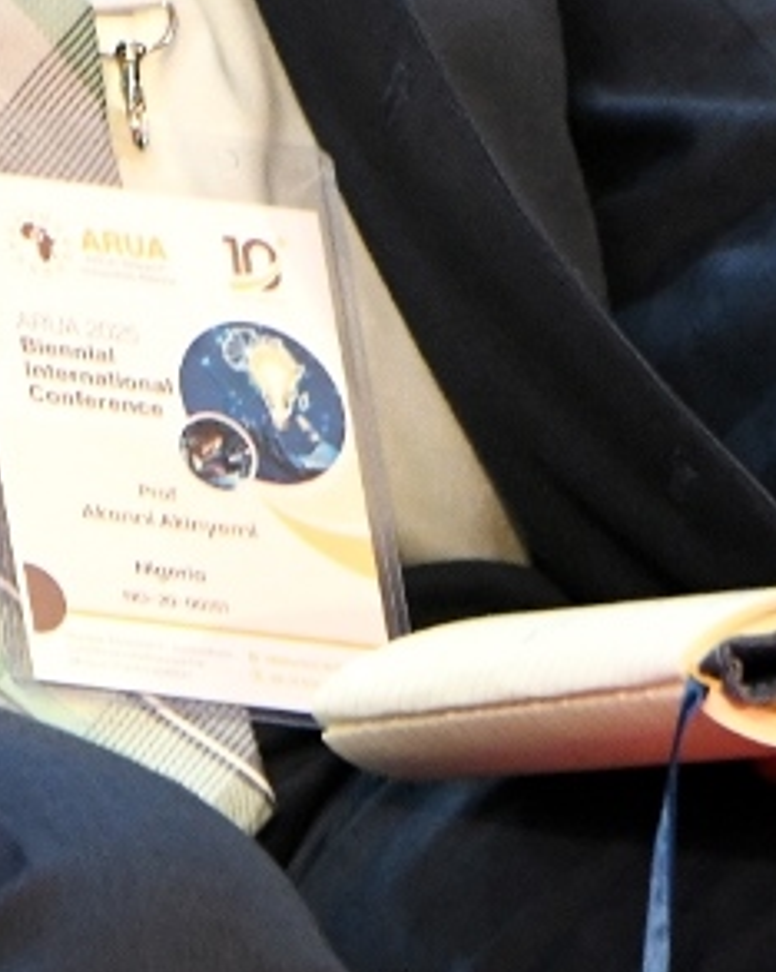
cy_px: -786
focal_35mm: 1845
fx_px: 53022
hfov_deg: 0.8
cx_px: -295
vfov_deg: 1.0
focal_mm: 360
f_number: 5.6
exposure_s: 1/125
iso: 3200
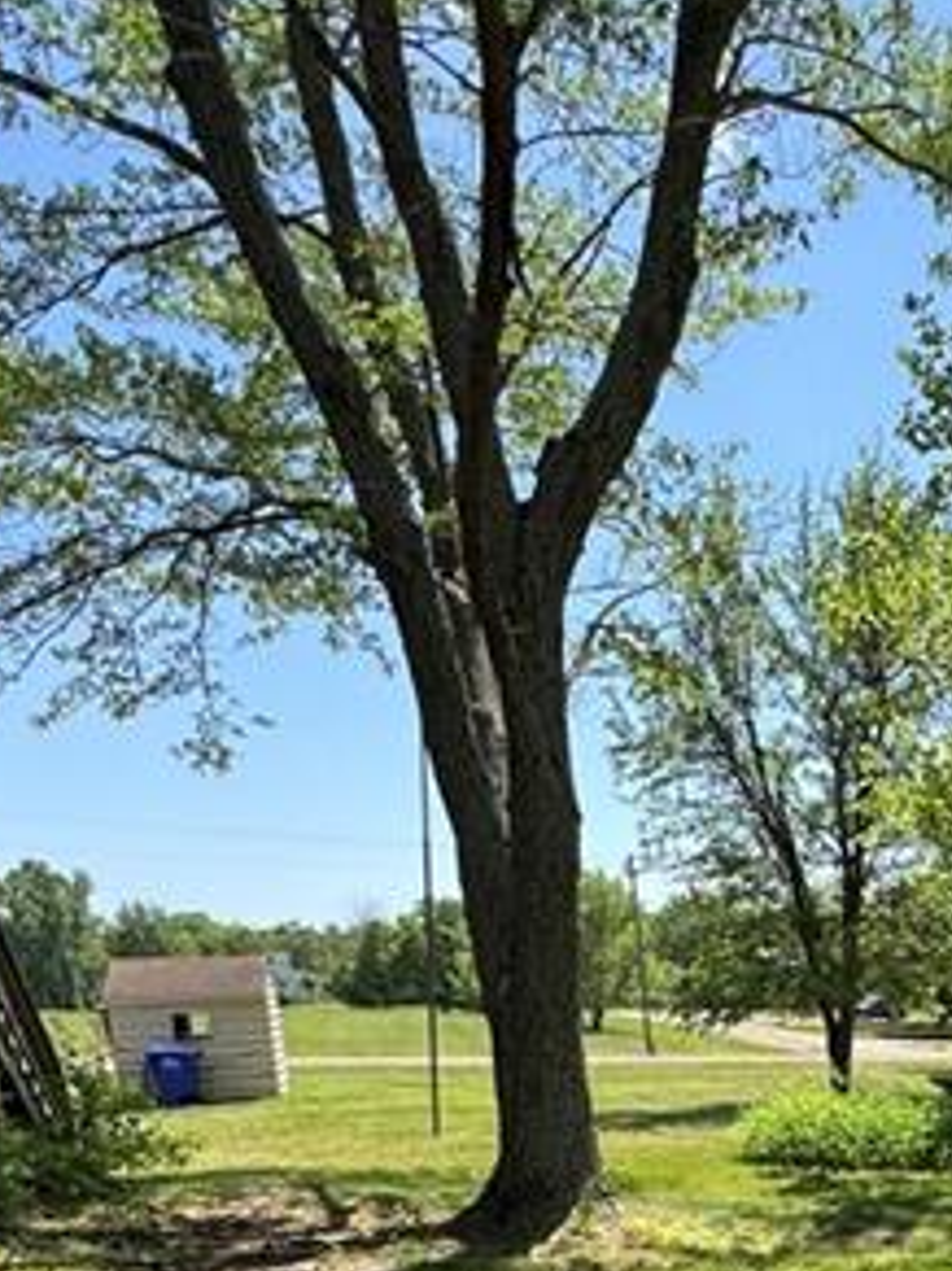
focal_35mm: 37
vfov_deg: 45.1
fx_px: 1358
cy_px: 1162
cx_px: 983
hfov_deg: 34.6
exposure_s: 1/727
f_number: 2.2
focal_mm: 2.22
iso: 40
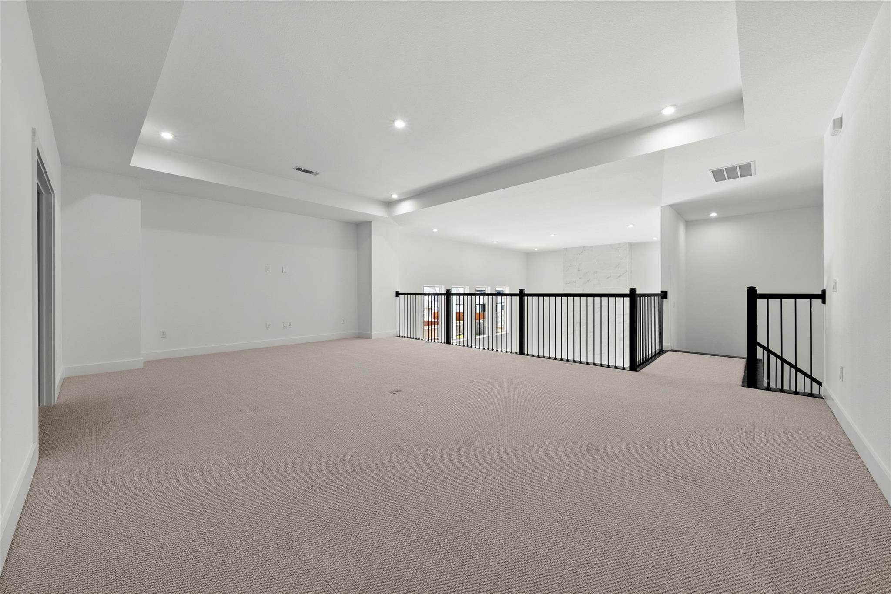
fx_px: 322
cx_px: 446
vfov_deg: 85.5
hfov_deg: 108.3
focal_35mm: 13
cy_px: 297
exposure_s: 1/5
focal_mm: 13
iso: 640
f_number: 11
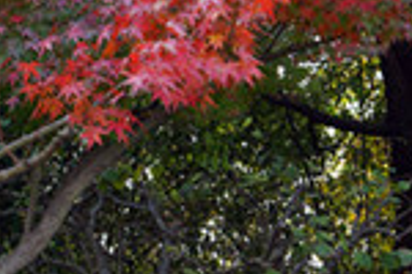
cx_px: -52
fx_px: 1144
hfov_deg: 19.5
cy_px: -58
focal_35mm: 100
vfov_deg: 13.3
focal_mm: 20
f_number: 4
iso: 125
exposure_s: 1/60
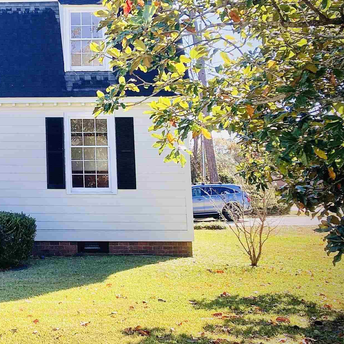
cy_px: 105
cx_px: -70
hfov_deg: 25.3
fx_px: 686
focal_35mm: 61
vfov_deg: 27.9
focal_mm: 3.99
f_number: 1.8
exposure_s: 1/649
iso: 20
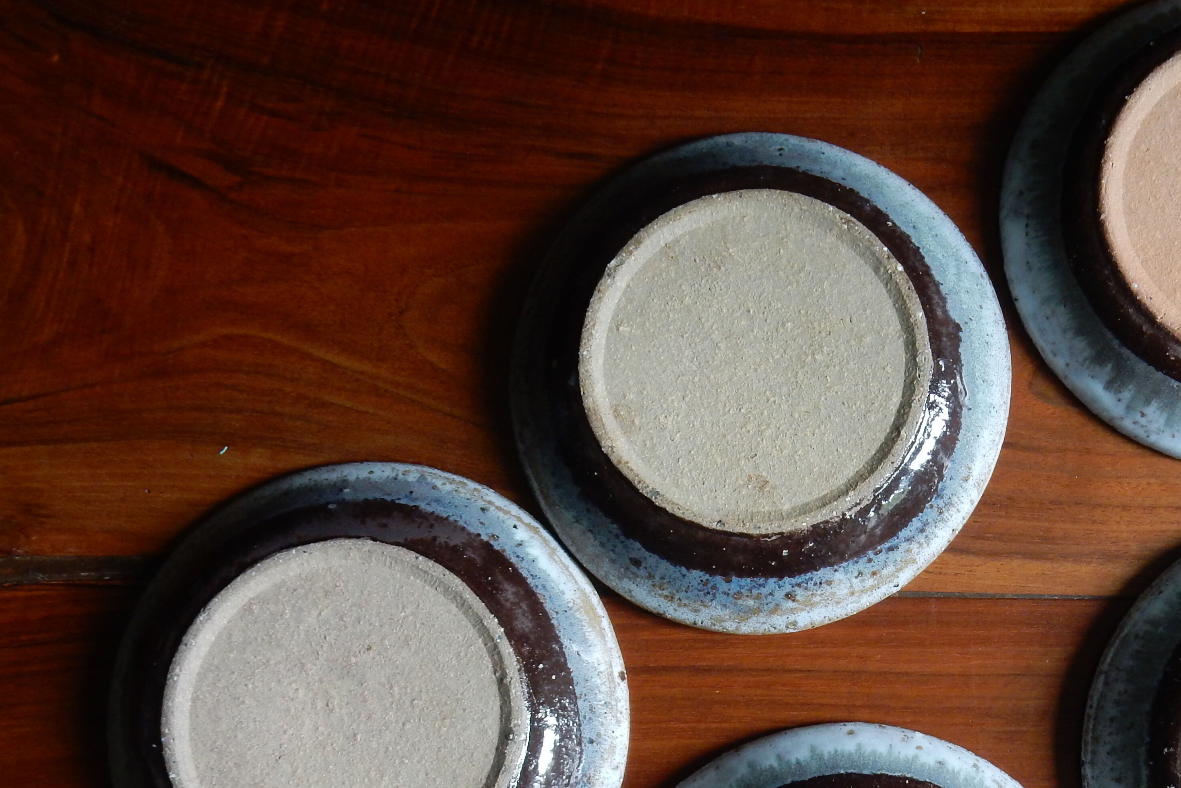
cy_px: 612
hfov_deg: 39.4
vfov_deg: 27.1
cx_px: 862
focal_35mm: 49
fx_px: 1607
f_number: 4
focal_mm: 5.4
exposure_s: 1/30
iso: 200
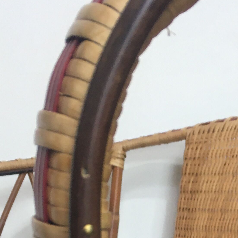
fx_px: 731
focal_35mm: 94
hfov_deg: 18.0
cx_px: 247
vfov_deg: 16.6
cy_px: 372
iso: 25
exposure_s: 1/33
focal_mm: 4.15
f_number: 2.2
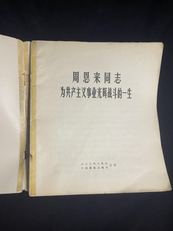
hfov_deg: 54.9
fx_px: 167
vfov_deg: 69.4
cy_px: 116
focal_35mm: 25
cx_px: 86
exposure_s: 1/60
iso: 125
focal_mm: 5.1
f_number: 1.6
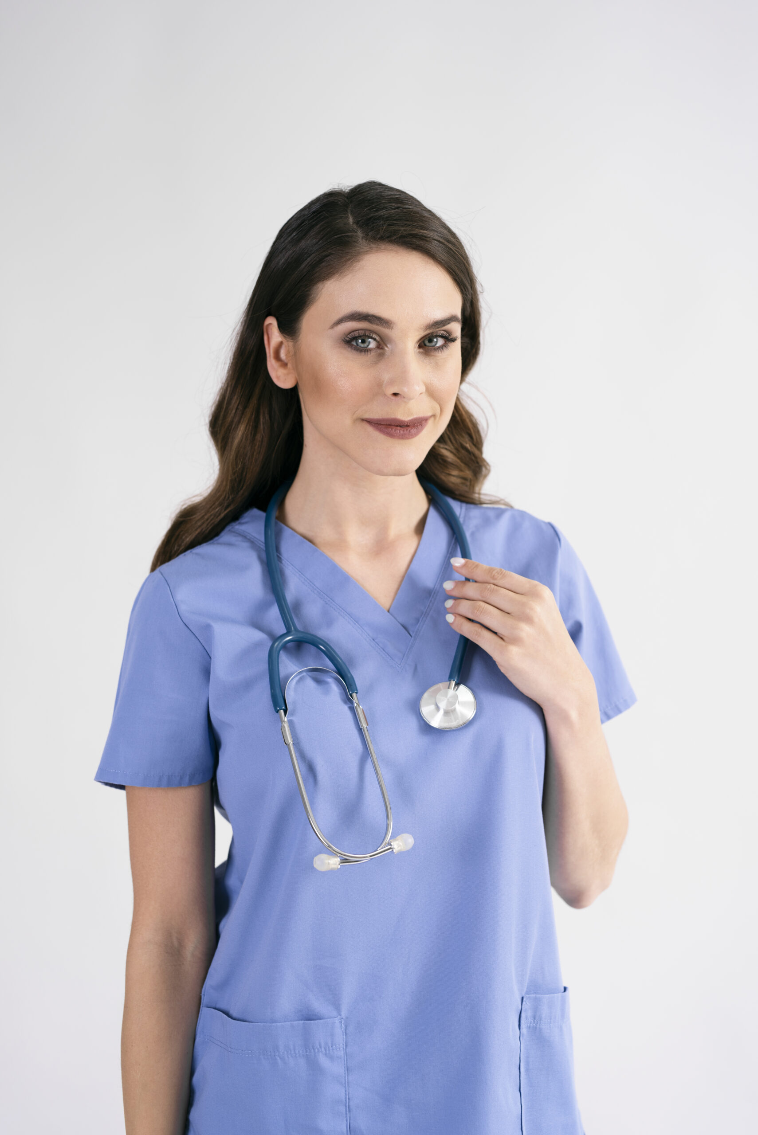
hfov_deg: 27.0
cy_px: 568
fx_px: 1578
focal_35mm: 50
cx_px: 379
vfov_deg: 39.6
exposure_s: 1/125
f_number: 3.5
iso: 125
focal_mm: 50
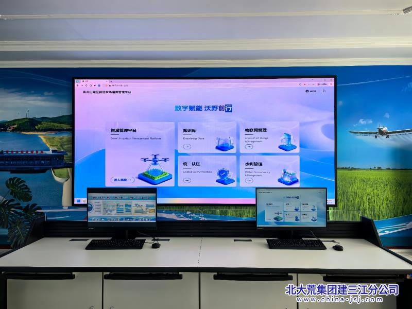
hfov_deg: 65.3
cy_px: 154
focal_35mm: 27
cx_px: 206
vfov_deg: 51.4
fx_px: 321
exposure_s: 1/100
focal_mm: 5.75
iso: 64
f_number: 2
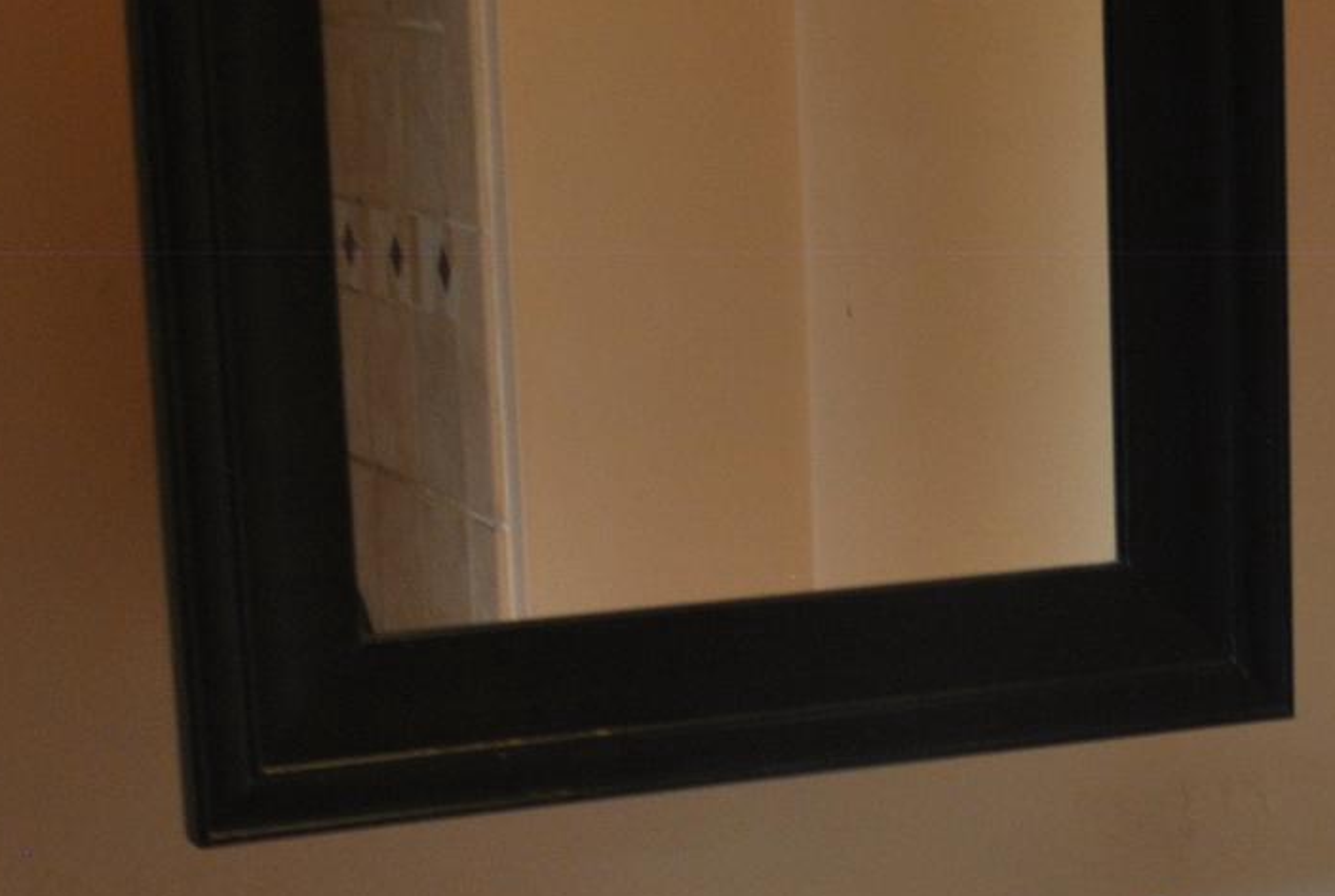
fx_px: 3901
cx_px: 1251
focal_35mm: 105
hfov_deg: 19.0
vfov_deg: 13.0
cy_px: 784
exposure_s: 1/30
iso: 280
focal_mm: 24
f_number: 4
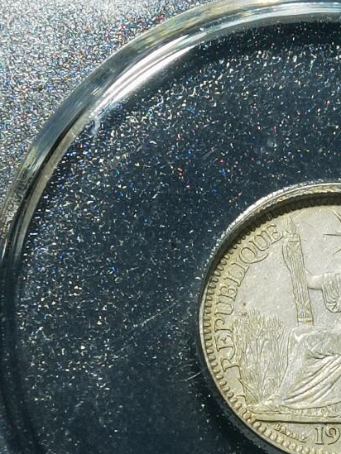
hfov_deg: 7.8
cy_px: 232
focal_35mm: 190
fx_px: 2495
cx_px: 324
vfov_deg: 10.4
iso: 64
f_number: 1.9
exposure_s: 1/100
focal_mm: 6.67
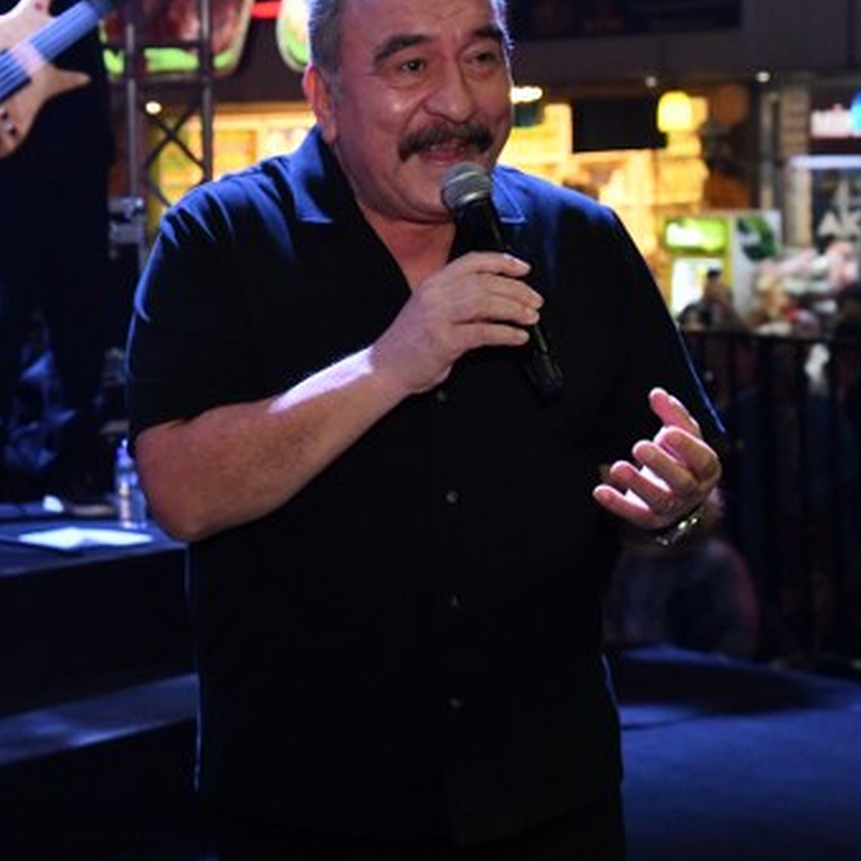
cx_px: 79
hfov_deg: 17.3
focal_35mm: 99
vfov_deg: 17.5
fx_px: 2786
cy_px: 327
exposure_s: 1/320
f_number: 5.6
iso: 8000
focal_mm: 55
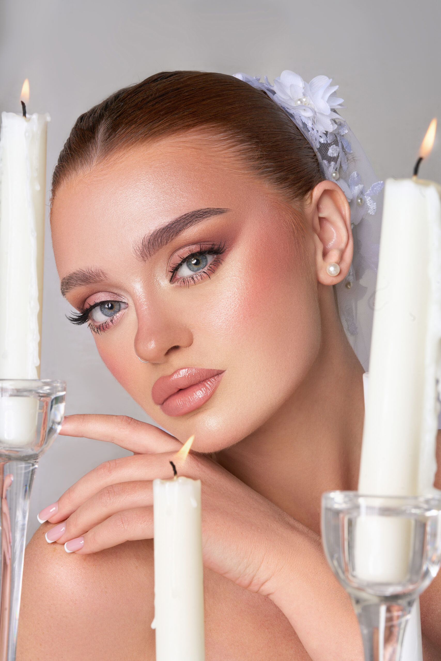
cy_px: 330
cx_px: 220
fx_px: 1562
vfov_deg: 23.9
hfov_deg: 16.1
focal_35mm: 85
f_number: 16
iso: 160
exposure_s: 1/160
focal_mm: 85
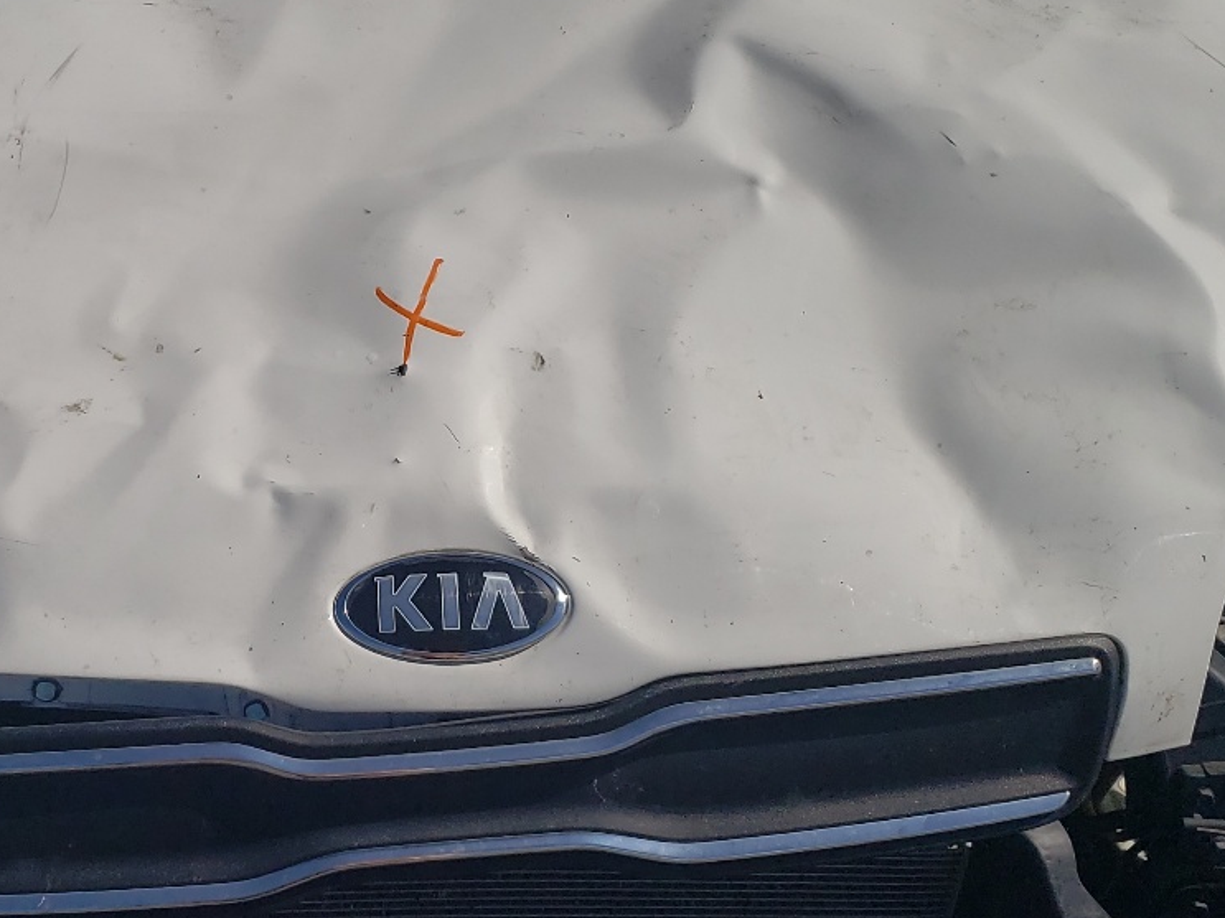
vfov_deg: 26.1
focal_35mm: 56
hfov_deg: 34.0
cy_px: 470
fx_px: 1981
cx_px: 401
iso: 51
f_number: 1.5
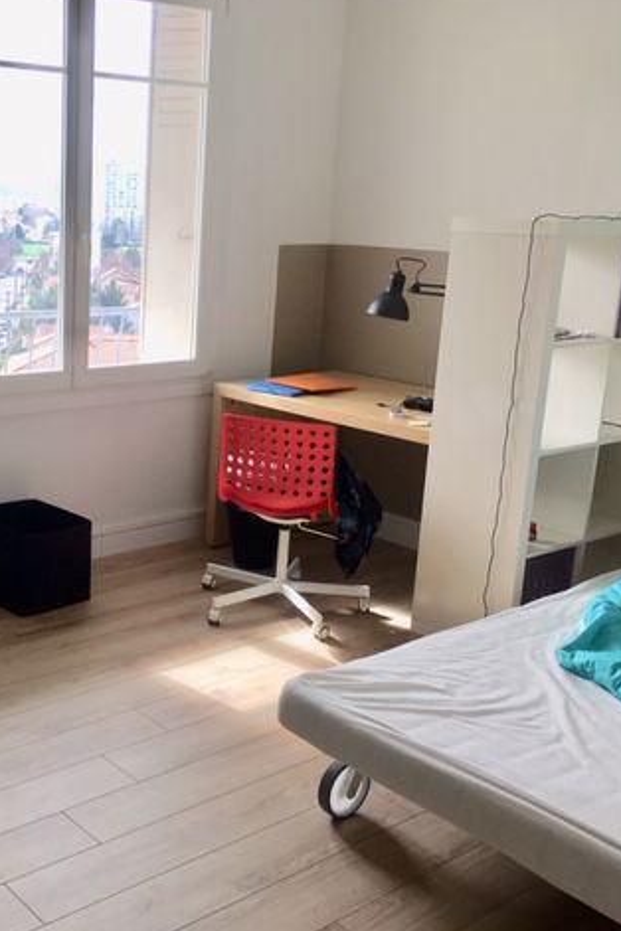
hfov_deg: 31.4
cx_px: 89
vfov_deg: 47.4
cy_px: 461
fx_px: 1061
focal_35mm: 41
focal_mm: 4.15
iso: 25
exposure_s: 1/174
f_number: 2.2
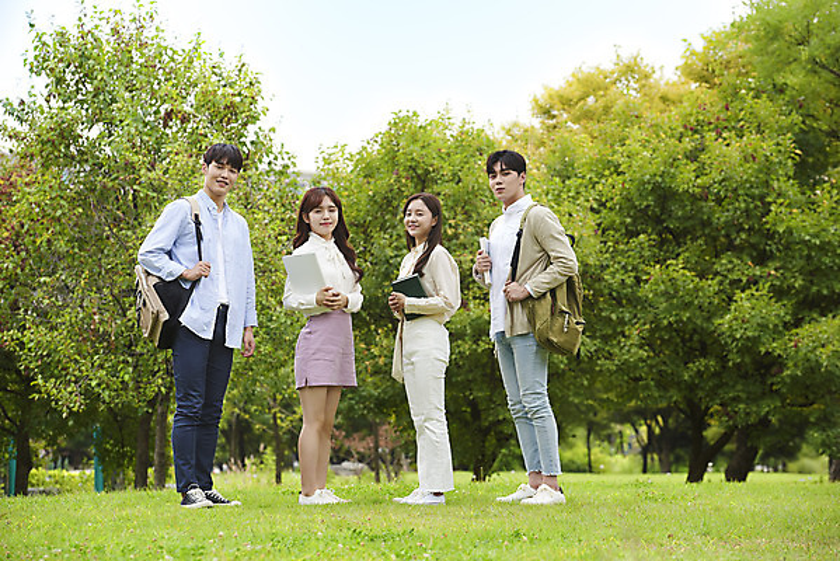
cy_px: 280
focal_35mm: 105
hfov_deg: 19.4
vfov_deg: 13.1
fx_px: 2451
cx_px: 420
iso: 320
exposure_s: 1/125
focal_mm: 105
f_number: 4.5
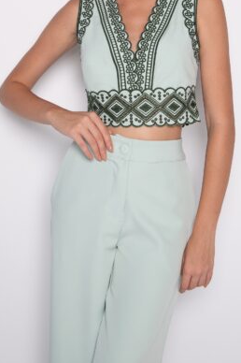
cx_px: 125
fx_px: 624
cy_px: 93
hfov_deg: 21.9
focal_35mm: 62
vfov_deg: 31.8
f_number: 7.1
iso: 200
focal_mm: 40
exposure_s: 1/160
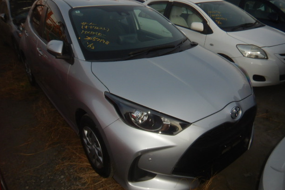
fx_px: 206
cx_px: 145
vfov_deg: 49.6
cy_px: 97
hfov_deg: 69.4
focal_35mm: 26
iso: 200
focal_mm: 4.3
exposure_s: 1/30
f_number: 2.8
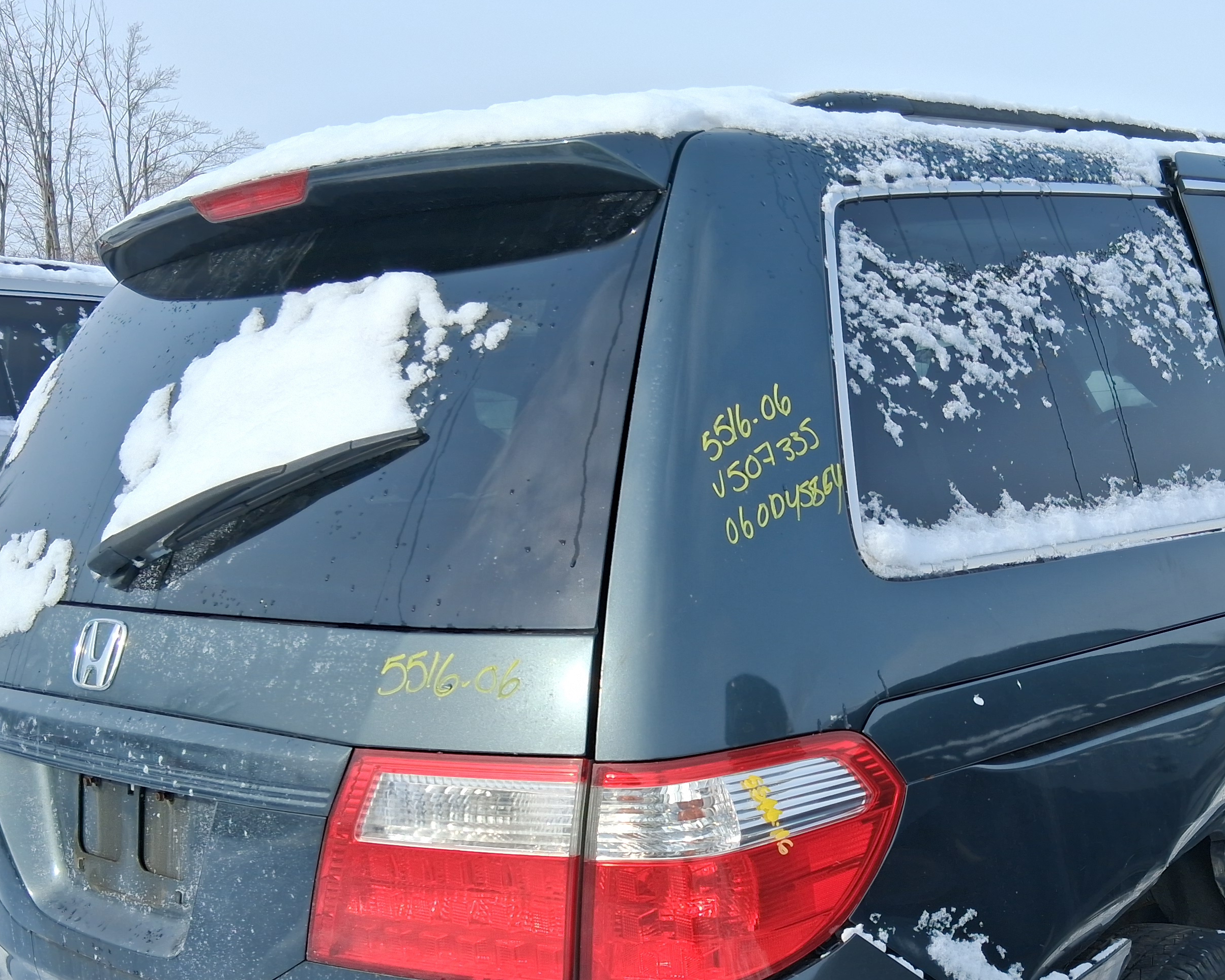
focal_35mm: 43
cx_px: 850
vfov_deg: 34.2
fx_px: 1559
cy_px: 732
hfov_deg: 42.1
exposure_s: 1/695
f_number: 1.8
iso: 25
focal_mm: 3.98
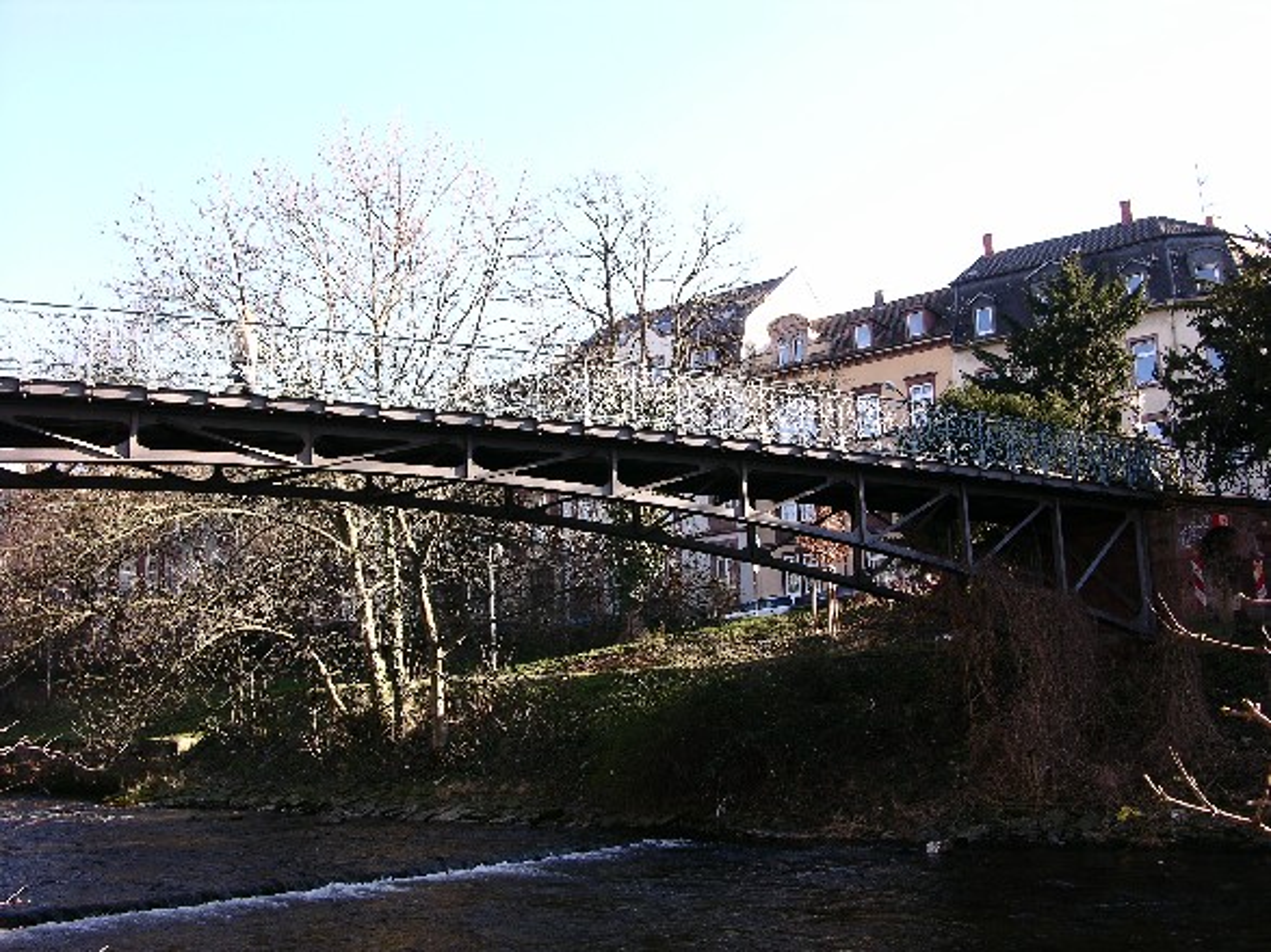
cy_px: 476
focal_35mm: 35
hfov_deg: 52.6
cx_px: 636
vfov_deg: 40.7
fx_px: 1285
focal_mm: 8.9
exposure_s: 1/55.1
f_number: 5
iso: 50
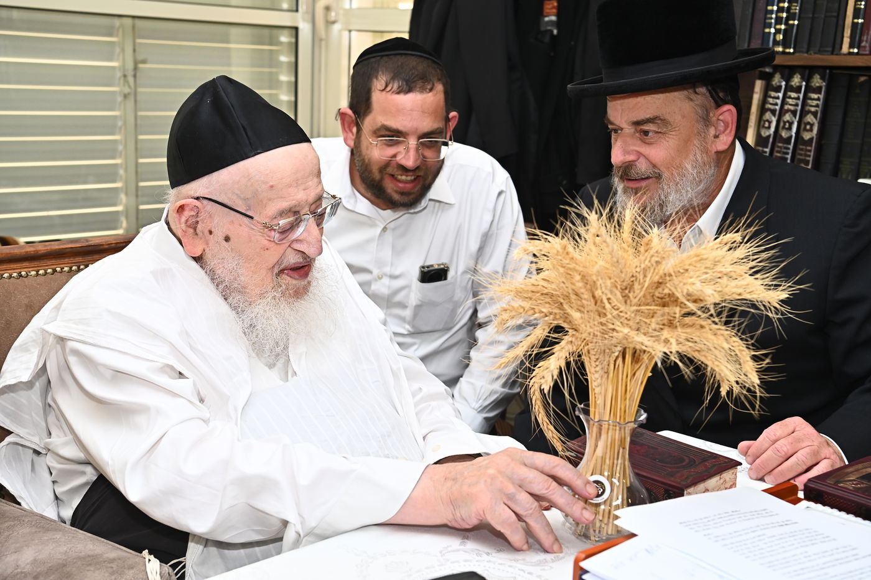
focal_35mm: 50
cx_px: 436
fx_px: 1209
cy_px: 290
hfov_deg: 39.6
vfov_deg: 27.0
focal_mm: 50
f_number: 6.3
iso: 1250
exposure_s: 1/200
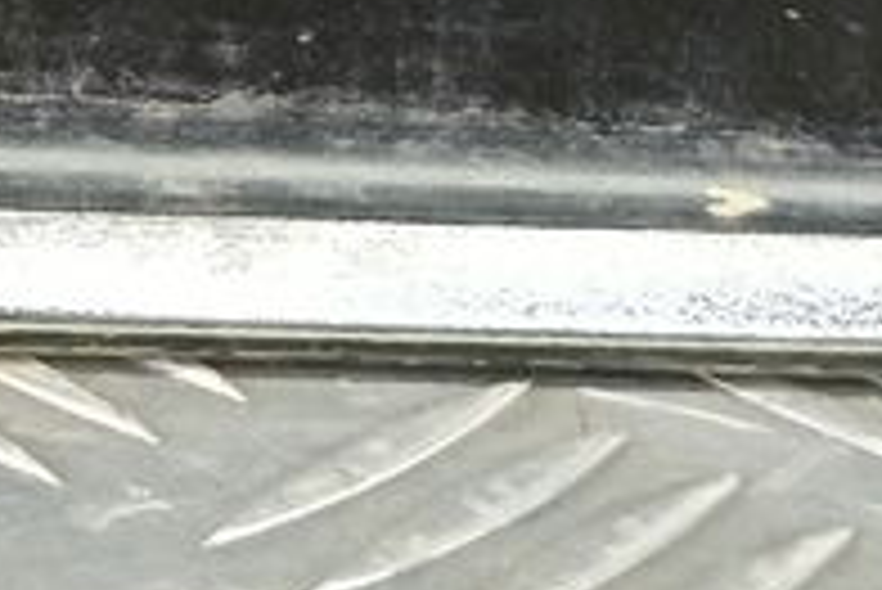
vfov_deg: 9.2
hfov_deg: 16.2
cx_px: 72
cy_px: -1081
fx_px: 3065
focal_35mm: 125
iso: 361
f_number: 1.6
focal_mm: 4.11
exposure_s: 1/25
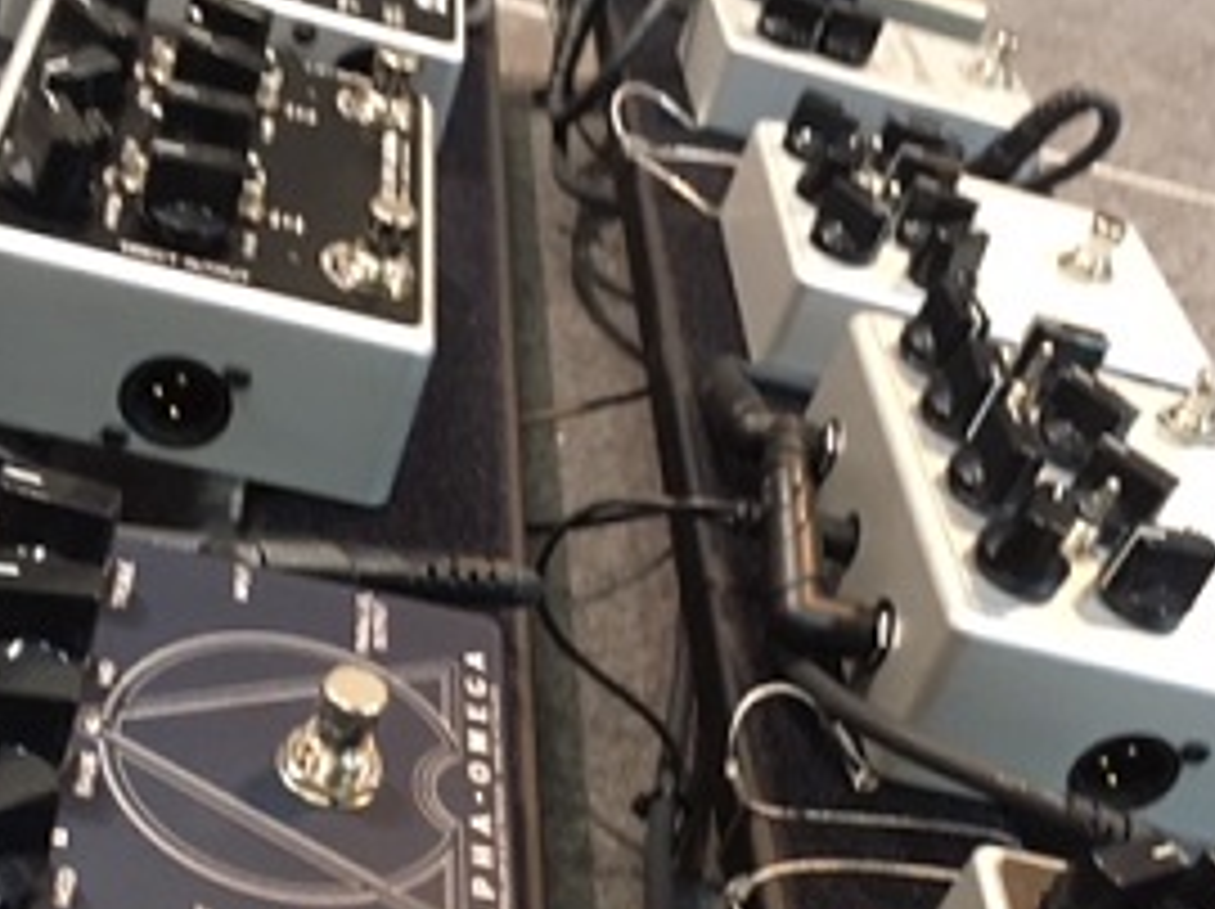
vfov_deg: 26.4
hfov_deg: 34.9
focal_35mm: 55
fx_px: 1929
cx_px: 554
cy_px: 612
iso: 200
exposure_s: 1/30
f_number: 2.2
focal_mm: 4.15
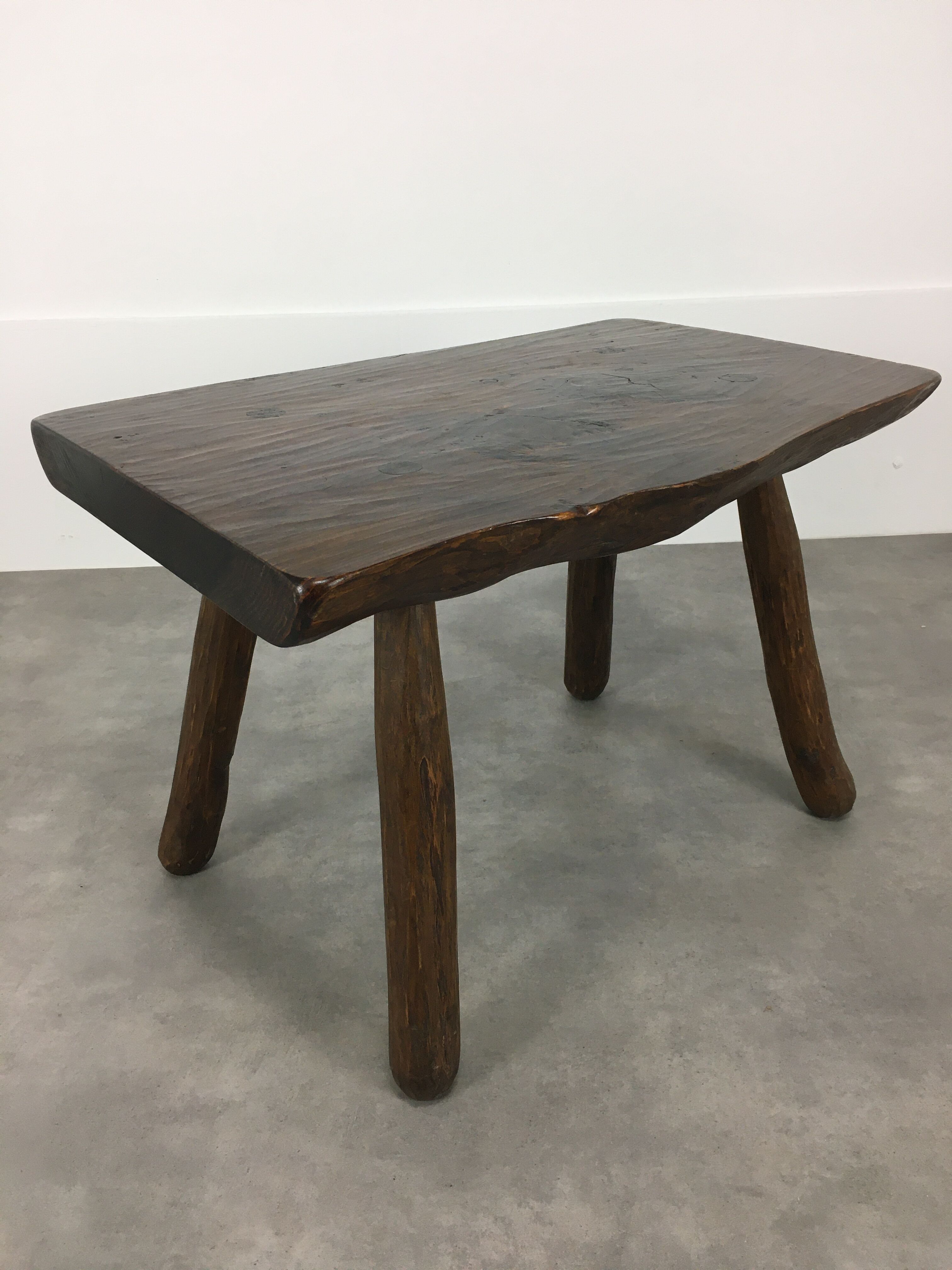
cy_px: 635
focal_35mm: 29
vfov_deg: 61.7
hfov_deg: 48.2
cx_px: 476
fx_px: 1063
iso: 40
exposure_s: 1/33
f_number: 2.2
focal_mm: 4.15
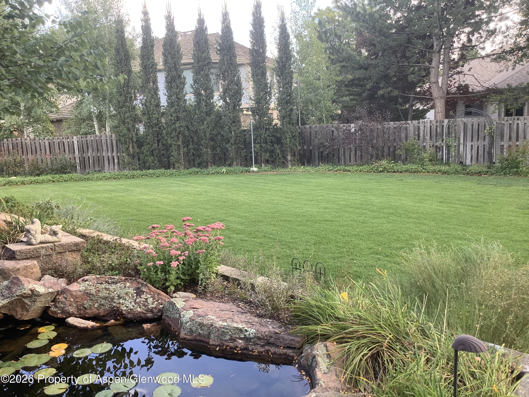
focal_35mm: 31
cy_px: 198
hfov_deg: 58.4
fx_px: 474
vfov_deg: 45.4
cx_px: 264
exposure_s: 1/120
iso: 50
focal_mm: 3.3
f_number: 2.4
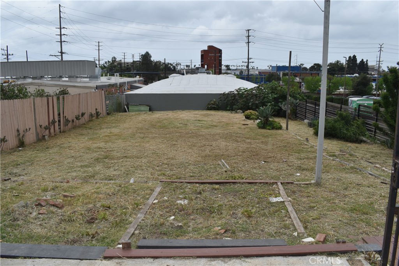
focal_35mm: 30
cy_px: 133
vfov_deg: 43.6
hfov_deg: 61.9
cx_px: 200
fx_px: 333
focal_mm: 20
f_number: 14
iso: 100
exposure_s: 1/125
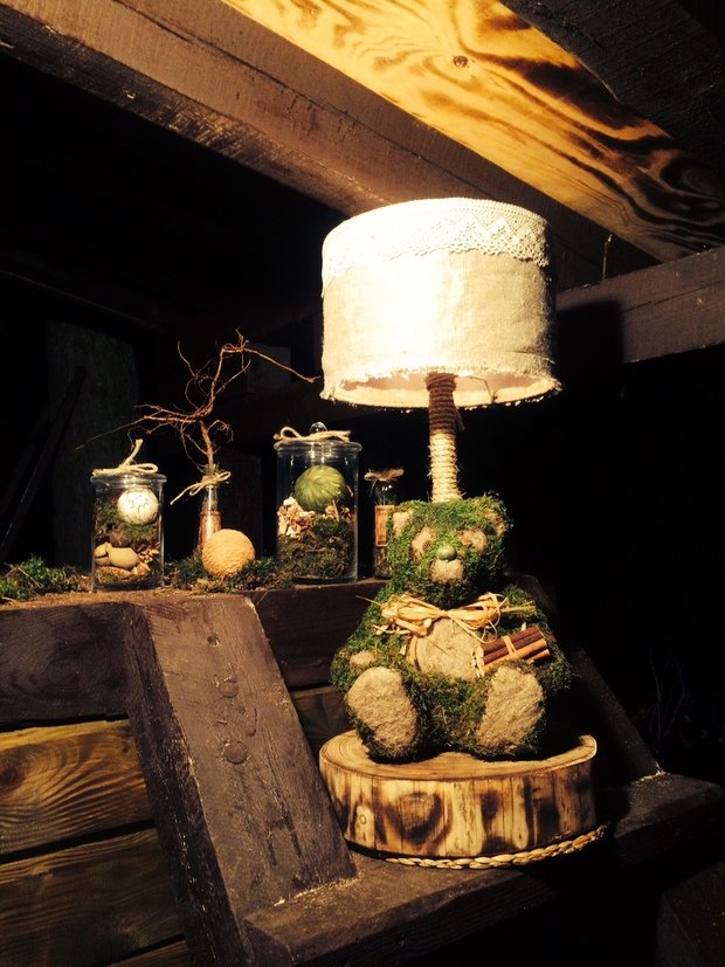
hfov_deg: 46.8
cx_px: 362
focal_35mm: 30
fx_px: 838
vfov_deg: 60.0
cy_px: 484
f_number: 2.2
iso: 320
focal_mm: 4.12
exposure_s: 1/33
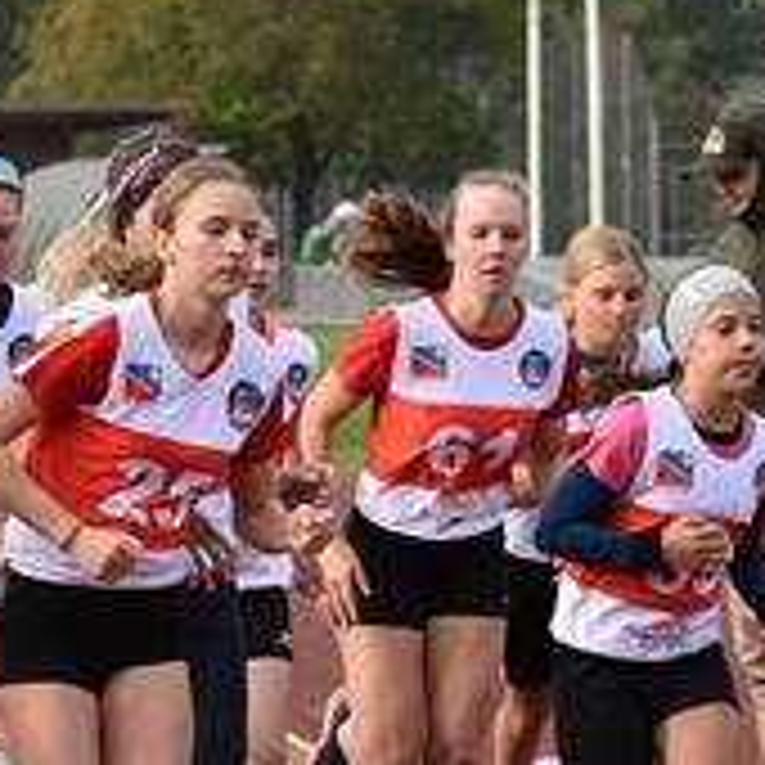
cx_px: -14
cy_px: 549
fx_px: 6188
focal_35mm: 248
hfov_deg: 7.0
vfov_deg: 7.1
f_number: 4
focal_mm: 55
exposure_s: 1/1000
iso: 450
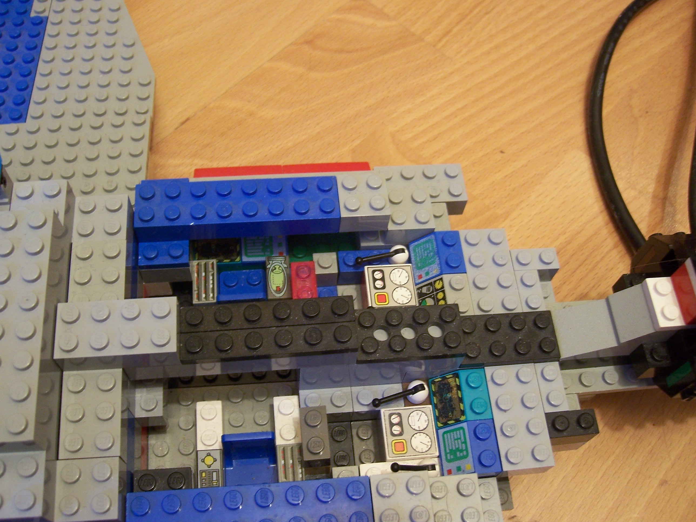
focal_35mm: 36
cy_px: 261
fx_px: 724
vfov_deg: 39.7
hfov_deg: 51.4
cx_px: 348
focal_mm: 6.2
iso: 160
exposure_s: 1/13
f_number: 2.8
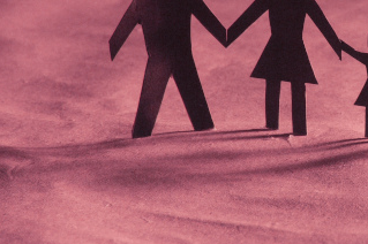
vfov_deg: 3.7
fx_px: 3778
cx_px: 286
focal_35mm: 370
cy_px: 14
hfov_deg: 5.6
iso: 200
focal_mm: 50.8
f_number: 6.3
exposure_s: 1/40
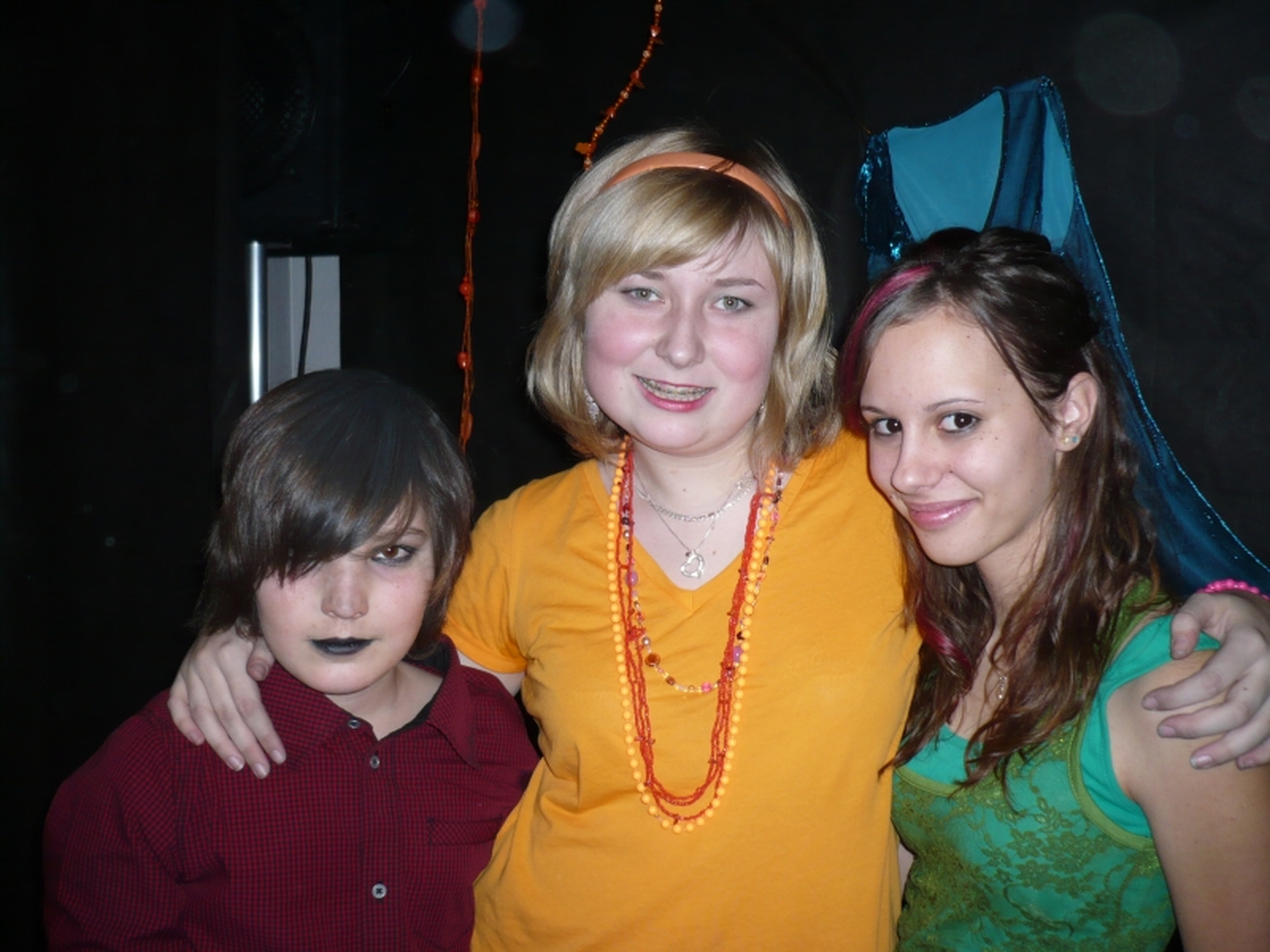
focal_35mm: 35
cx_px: 635
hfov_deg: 52.6
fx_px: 1284
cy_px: 476
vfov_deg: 40.7
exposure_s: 1/30
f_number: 2.8
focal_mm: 5.8
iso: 100
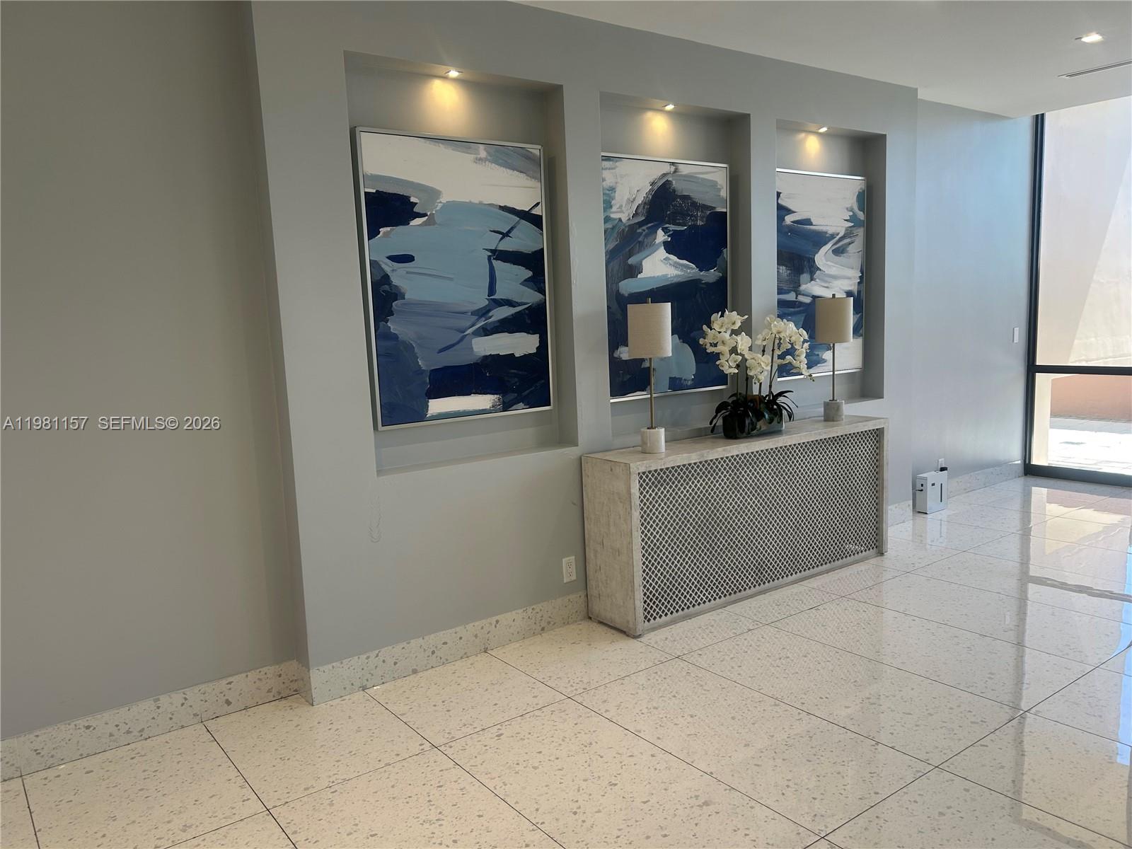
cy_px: 424
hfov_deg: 67.3
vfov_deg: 53.1
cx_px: 566
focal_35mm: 26
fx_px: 850
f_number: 1.5
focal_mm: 5.7
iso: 40
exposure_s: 1/120
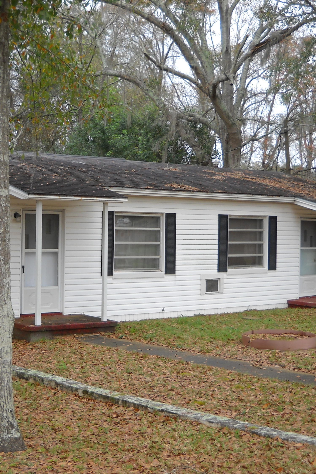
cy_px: 237
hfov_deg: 23.6
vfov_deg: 35.1
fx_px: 750
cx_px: 87
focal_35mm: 57
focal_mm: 6.72
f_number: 3.1
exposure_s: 1/71
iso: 64
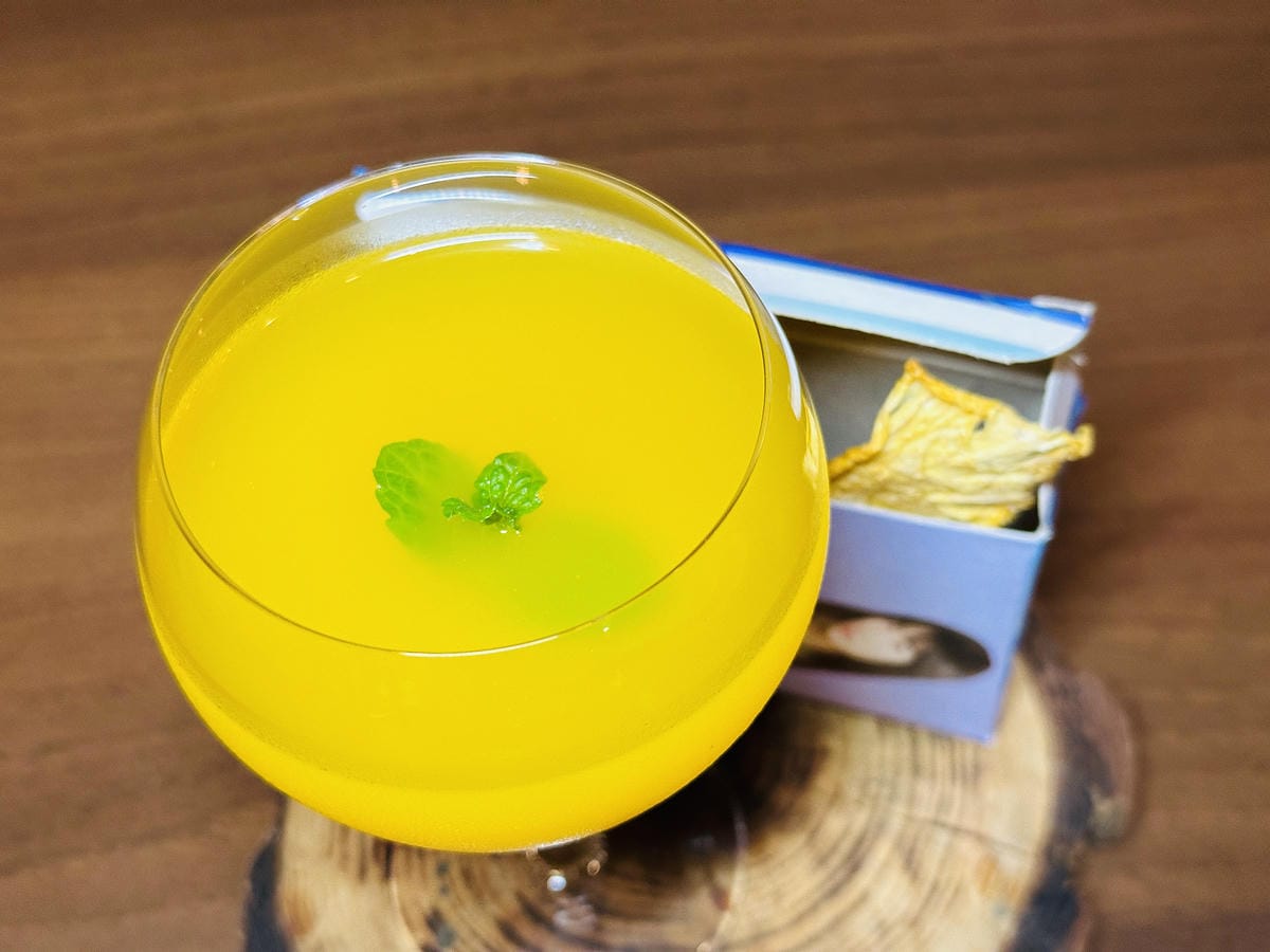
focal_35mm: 48
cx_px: 635
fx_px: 1761
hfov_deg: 39.7
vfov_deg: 30.3
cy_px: 476
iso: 250
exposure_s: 1/40
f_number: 1.78
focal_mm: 6.86
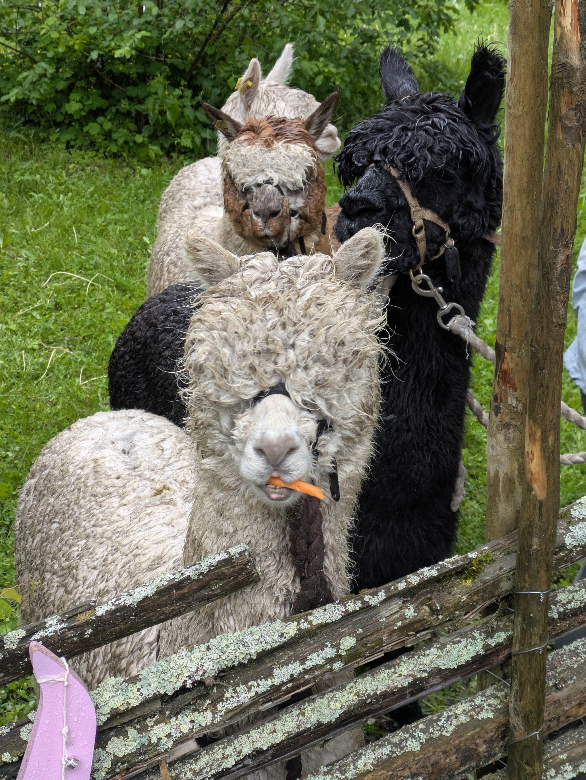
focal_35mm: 51
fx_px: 1150
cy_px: 390
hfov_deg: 28.6
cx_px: 293
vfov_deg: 37.5
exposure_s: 1/295
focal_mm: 5.43
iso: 54
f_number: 1.89
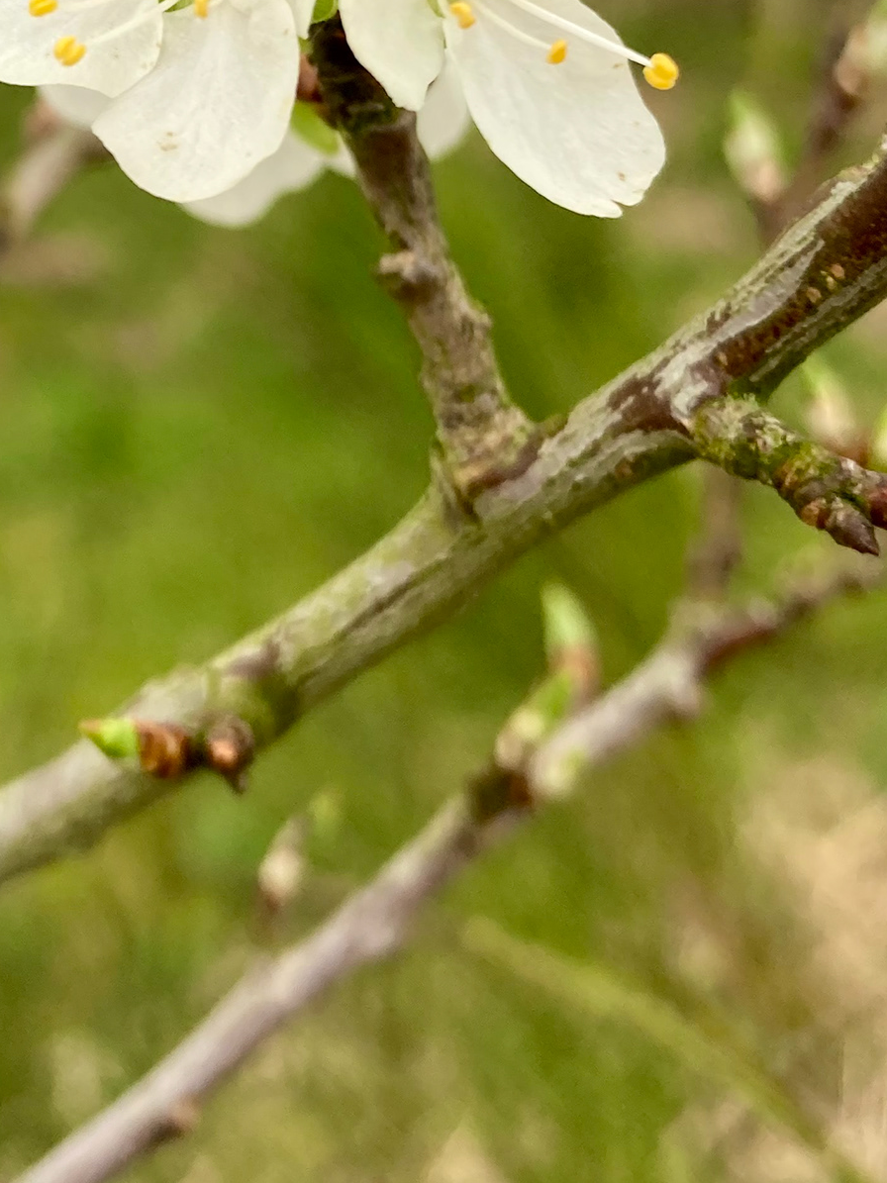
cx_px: 37
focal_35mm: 60
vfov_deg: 29.8
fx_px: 2050
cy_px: -20
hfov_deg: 23.6
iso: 50
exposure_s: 1/121
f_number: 1.8
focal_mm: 3.99
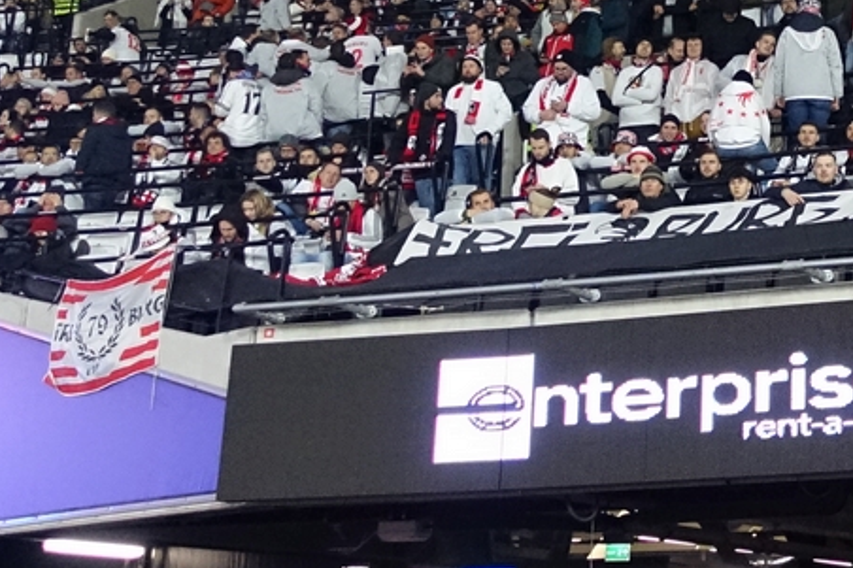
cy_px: -35
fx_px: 2013
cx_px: 985
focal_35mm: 85
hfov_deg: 22.3
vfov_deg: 15.7
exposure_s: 1/250
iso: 2000
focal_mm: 8.8
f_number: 1.8
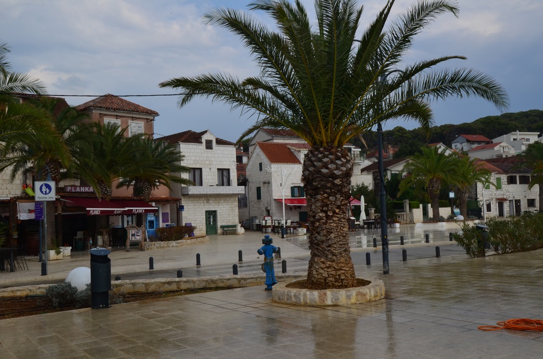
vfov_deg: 36.7
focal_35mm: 36
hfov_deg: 53.2
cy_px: 180
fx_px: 542
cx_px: 272
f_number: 22
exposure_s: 1/60
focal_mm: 24
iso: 220
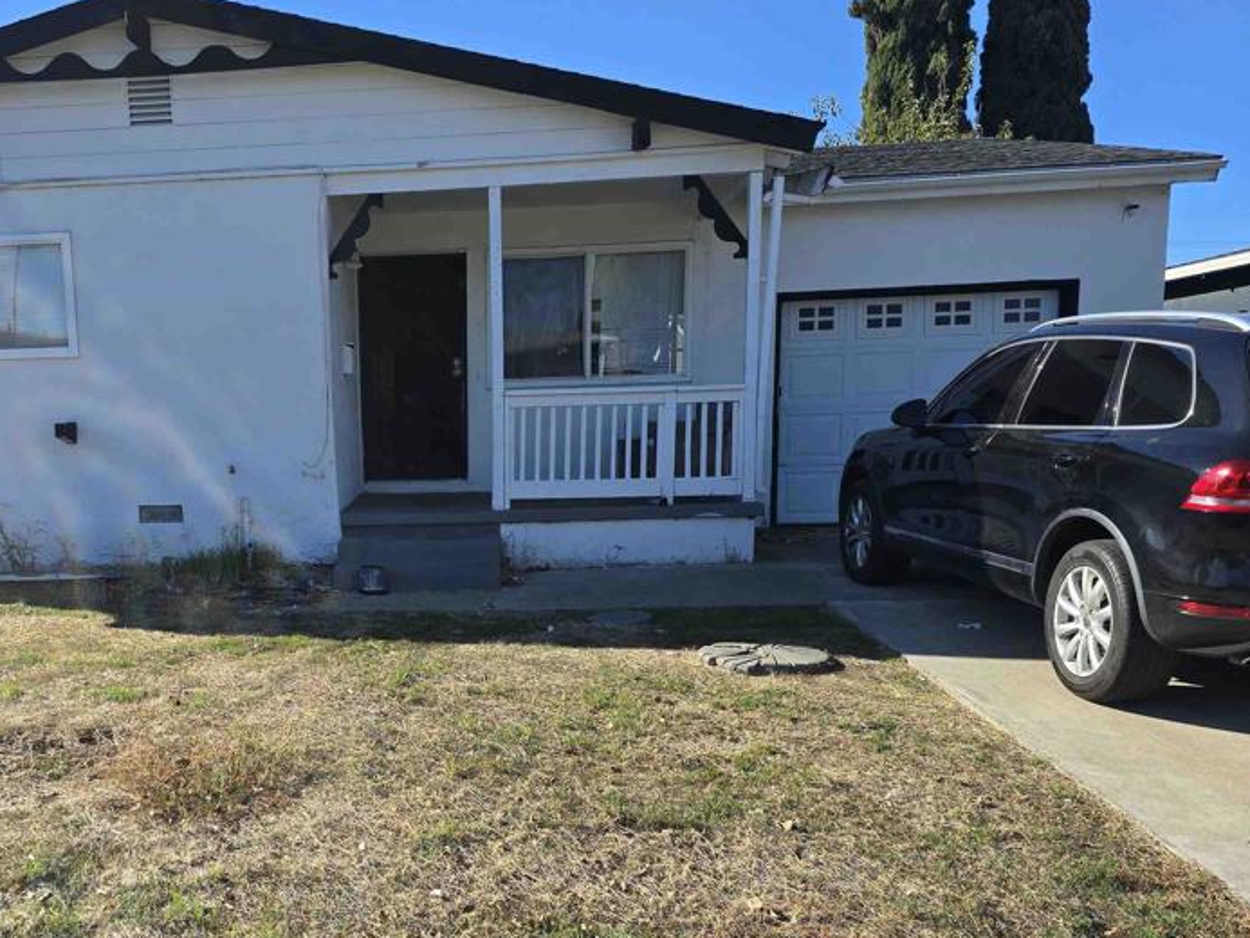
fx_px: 1228
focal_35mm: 34
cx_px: 339
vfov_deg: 41.4
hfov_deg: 52.0
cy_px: 601
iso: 12
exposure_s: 1/574
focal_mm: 6.3
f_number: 1.7
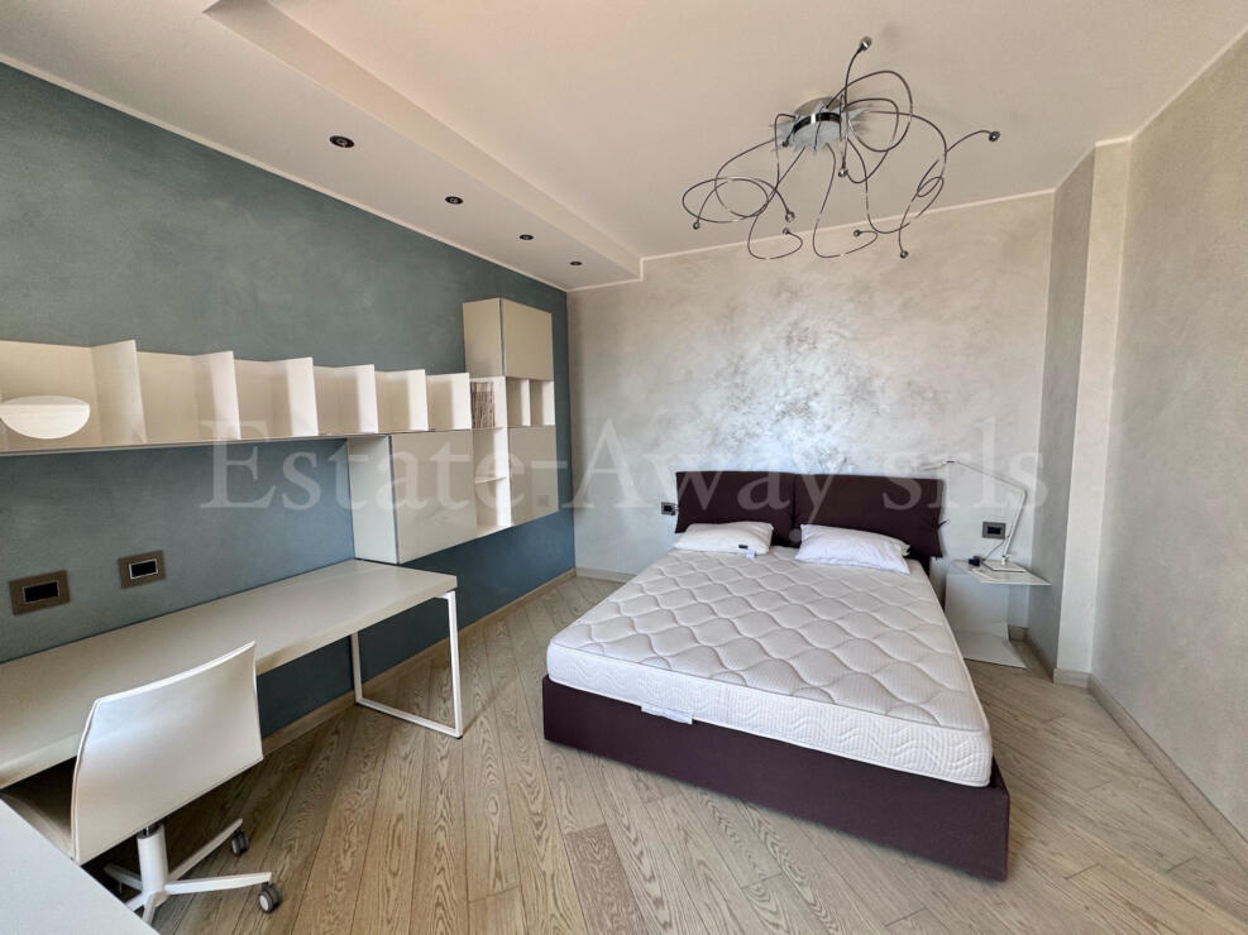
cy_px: 468
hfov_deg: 102.1
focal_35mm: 14
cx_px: 624
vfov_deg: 85.7
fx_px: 505
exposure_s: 1/99
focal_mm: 2.22
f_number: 2.2
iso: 64
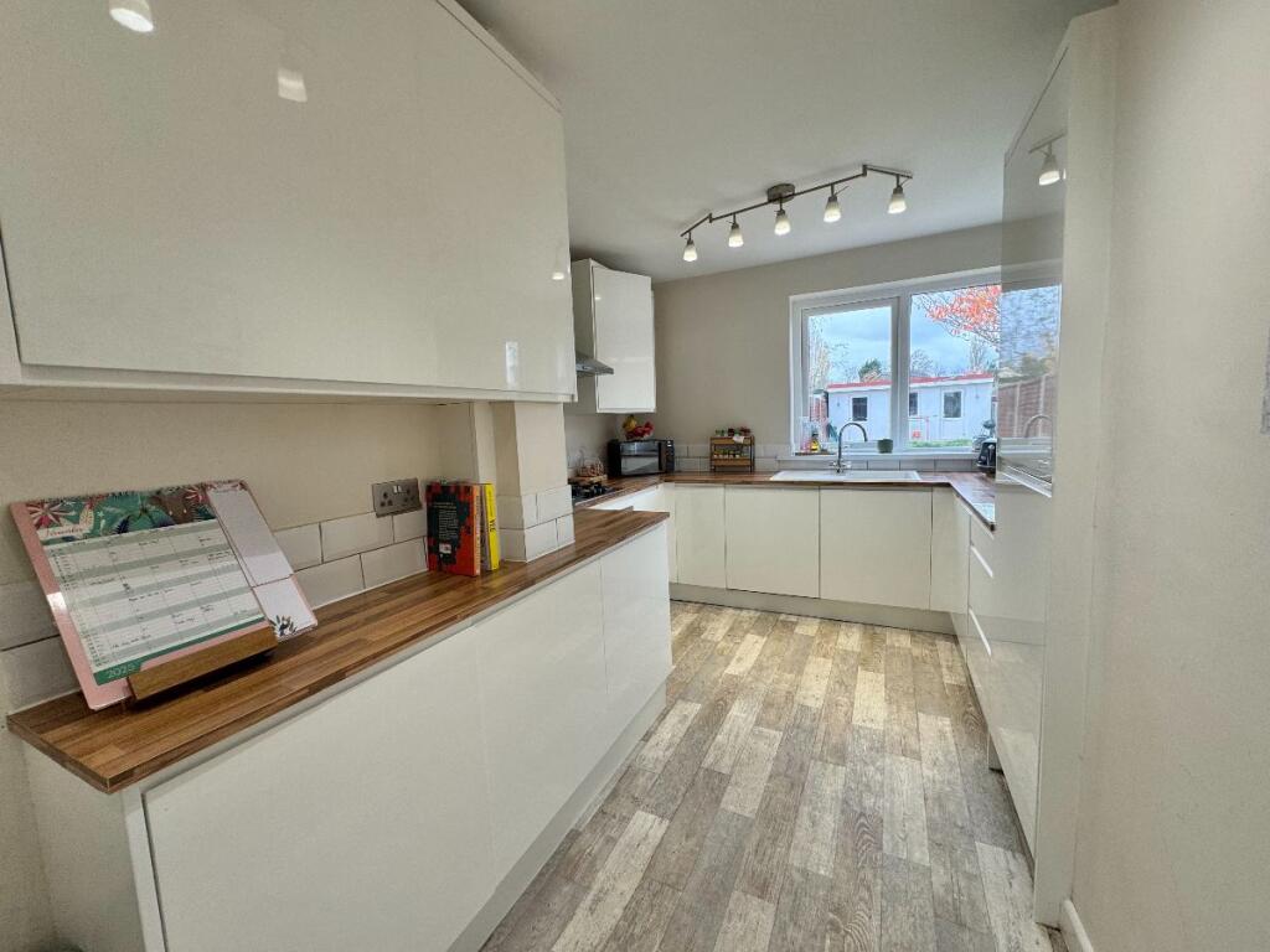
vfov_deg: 85.7
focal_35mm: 14
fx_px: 514
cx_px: 635
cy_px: 476
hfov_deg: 102.1
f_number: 2.2
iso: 100
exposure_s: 1/100
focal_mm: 2.22
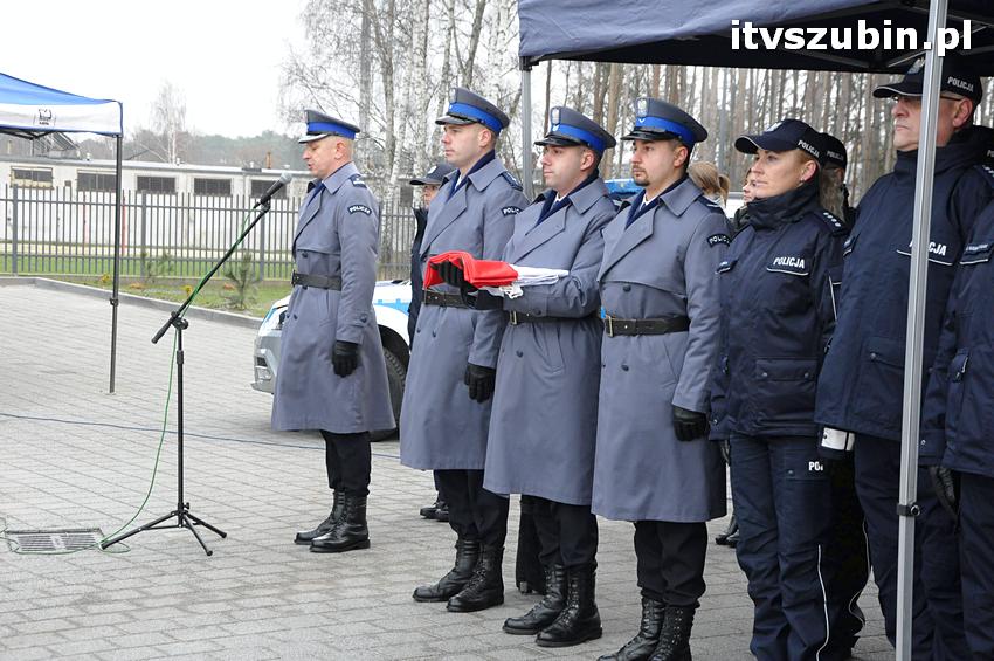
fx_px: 2069
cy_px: 330
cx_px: 497
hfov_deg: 27.0
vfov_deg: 18.1
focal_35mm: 75
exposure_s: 1/125
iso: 1600
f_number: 8
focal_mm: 50
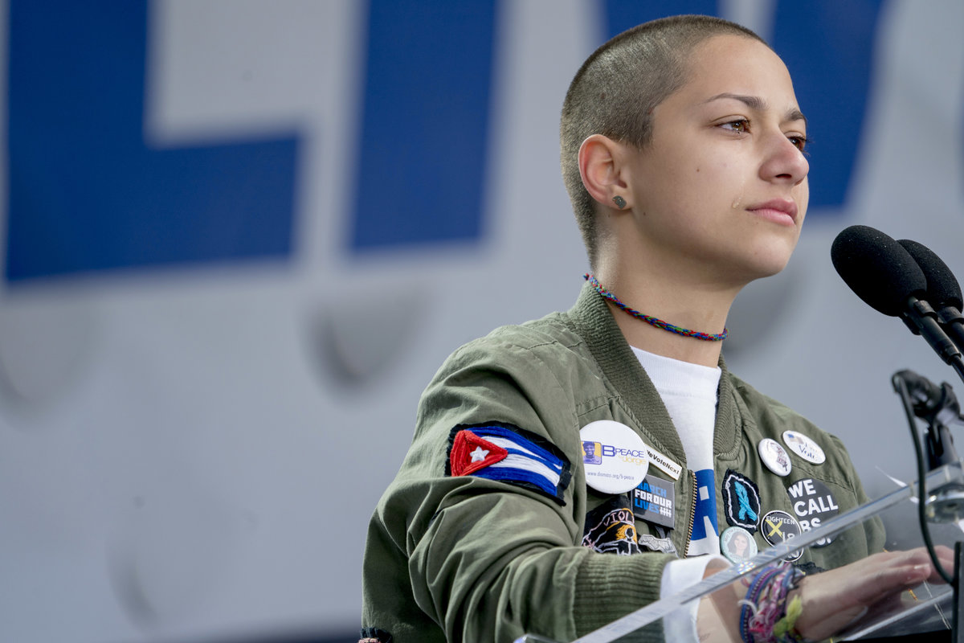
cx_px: 482
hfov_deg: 5.2
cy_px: 322
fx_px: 10710
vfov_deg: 3.4
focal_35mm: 400
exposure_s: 1/400
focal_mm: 400
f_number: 7.1
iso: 320
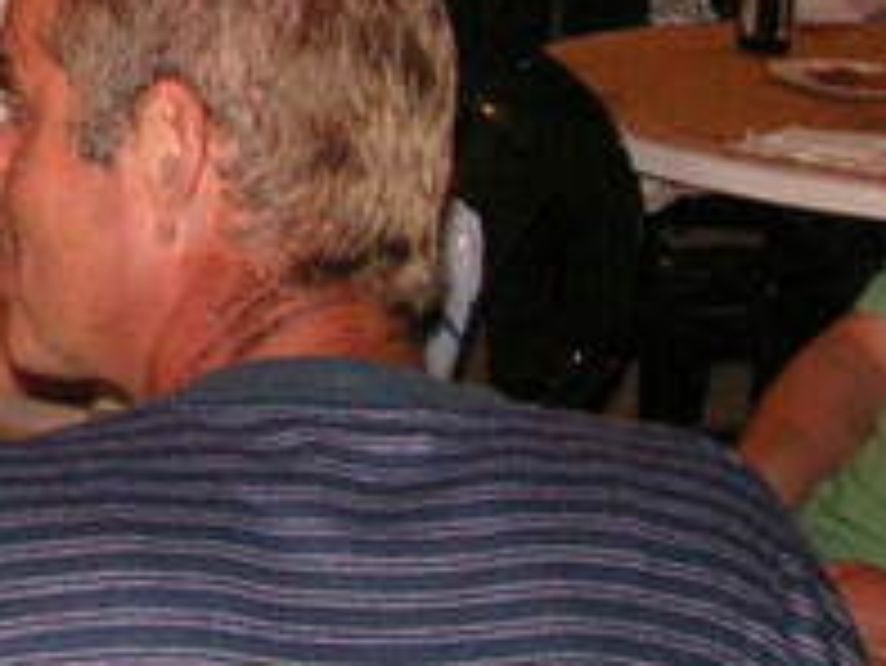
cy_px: -40
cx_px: -369
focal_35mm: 158
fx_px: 4046
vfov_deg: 9.3
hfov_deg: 12.0
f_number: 2.9
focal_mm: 6.5
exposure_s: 1/45
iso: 160
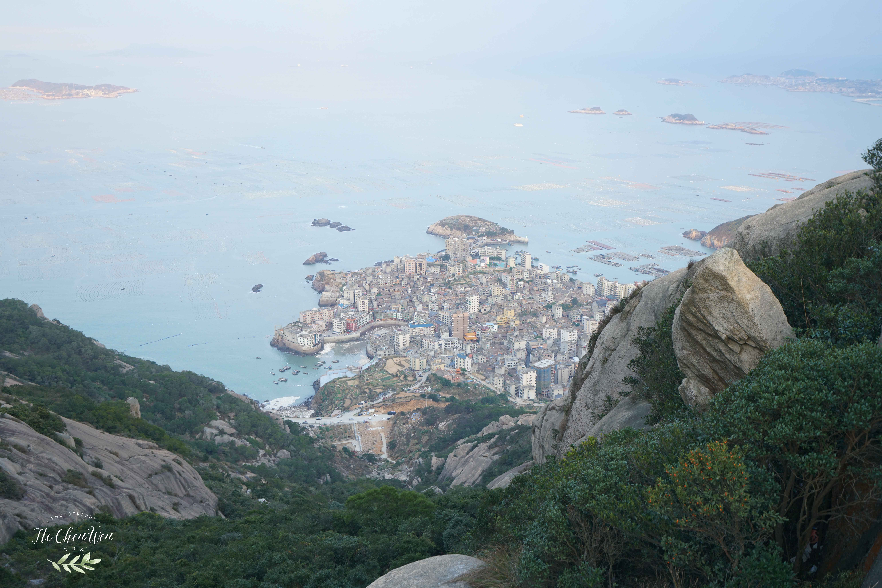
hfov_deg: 54.4
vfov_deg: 37.9
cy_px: 294
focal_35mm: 35
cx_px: 441
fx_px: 858
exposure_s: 1/160
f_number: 5
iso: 500
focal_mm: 35
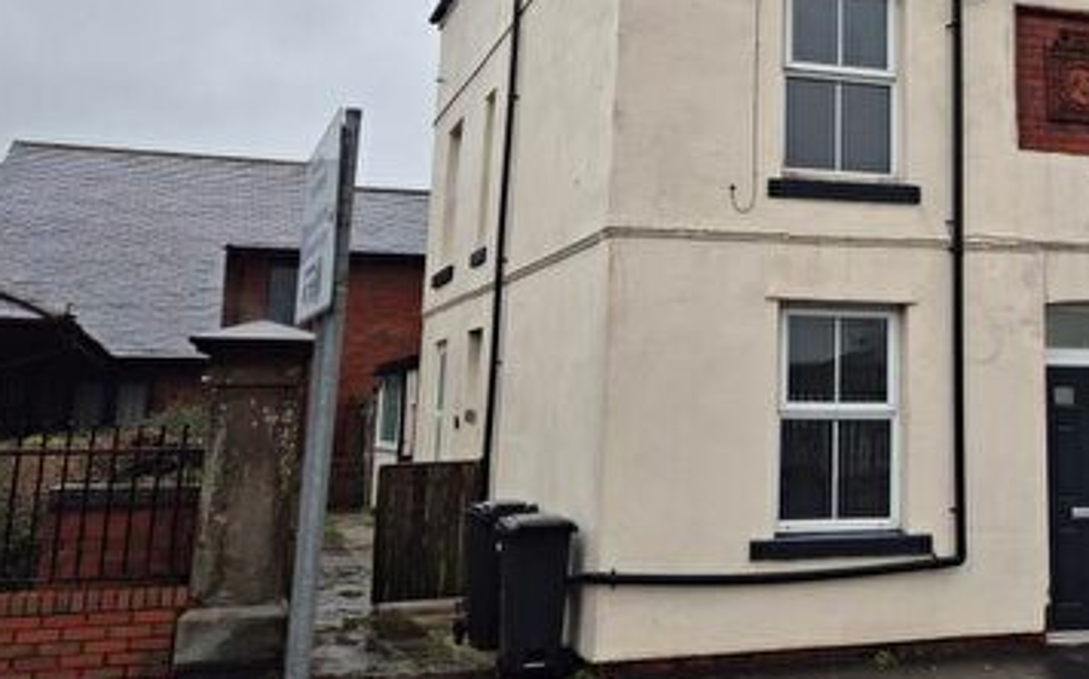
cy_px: 154
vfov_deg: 26.4
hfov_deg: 40.3
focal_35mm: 48
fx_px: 1424
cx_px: 857
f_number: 1.8
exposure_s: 1/180
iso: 40
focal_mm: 5.4
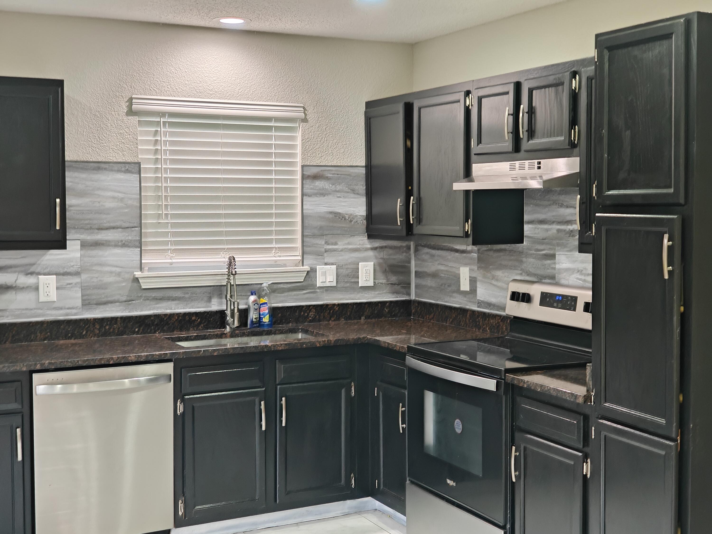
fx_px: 967
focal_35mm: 47
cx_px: 356
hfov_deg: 40.4
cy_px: 267
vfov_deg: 30.9
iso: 320
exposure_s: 1/40
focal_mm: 7.1
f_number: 2
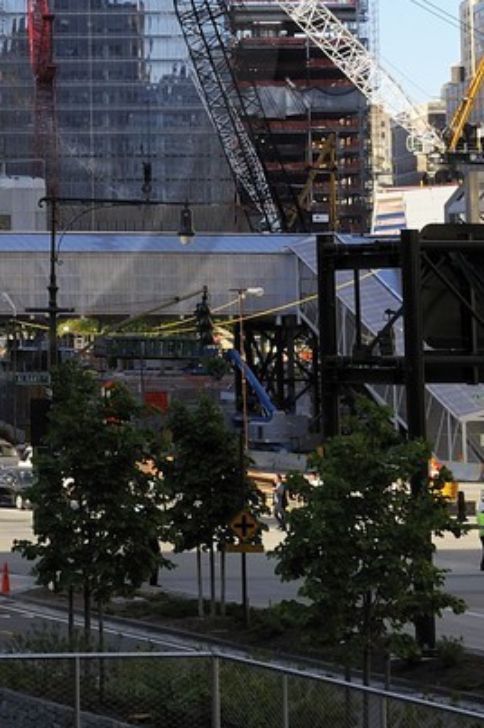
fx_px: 2889
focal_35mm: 143
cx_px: -273
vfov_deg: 14.1
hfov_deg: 9.3
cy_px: -42
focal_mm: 36
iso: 200
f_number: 7.1
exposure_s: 1/200
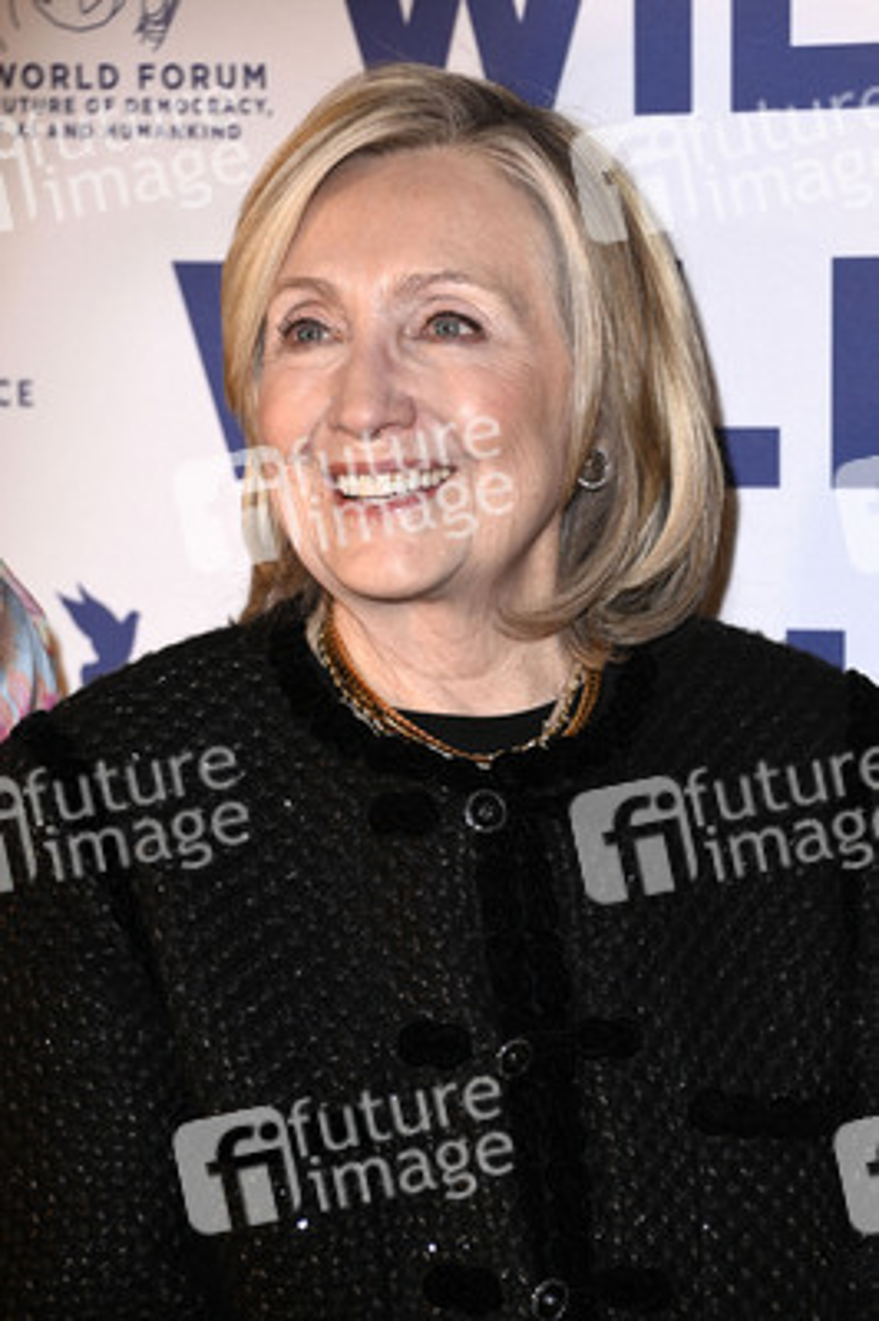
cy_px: 660
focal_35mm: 125
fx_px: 4586
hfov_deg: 10.9
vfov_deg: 16.4
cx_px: 440
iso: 500
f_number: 5.6
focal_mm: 125
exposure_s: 1/250
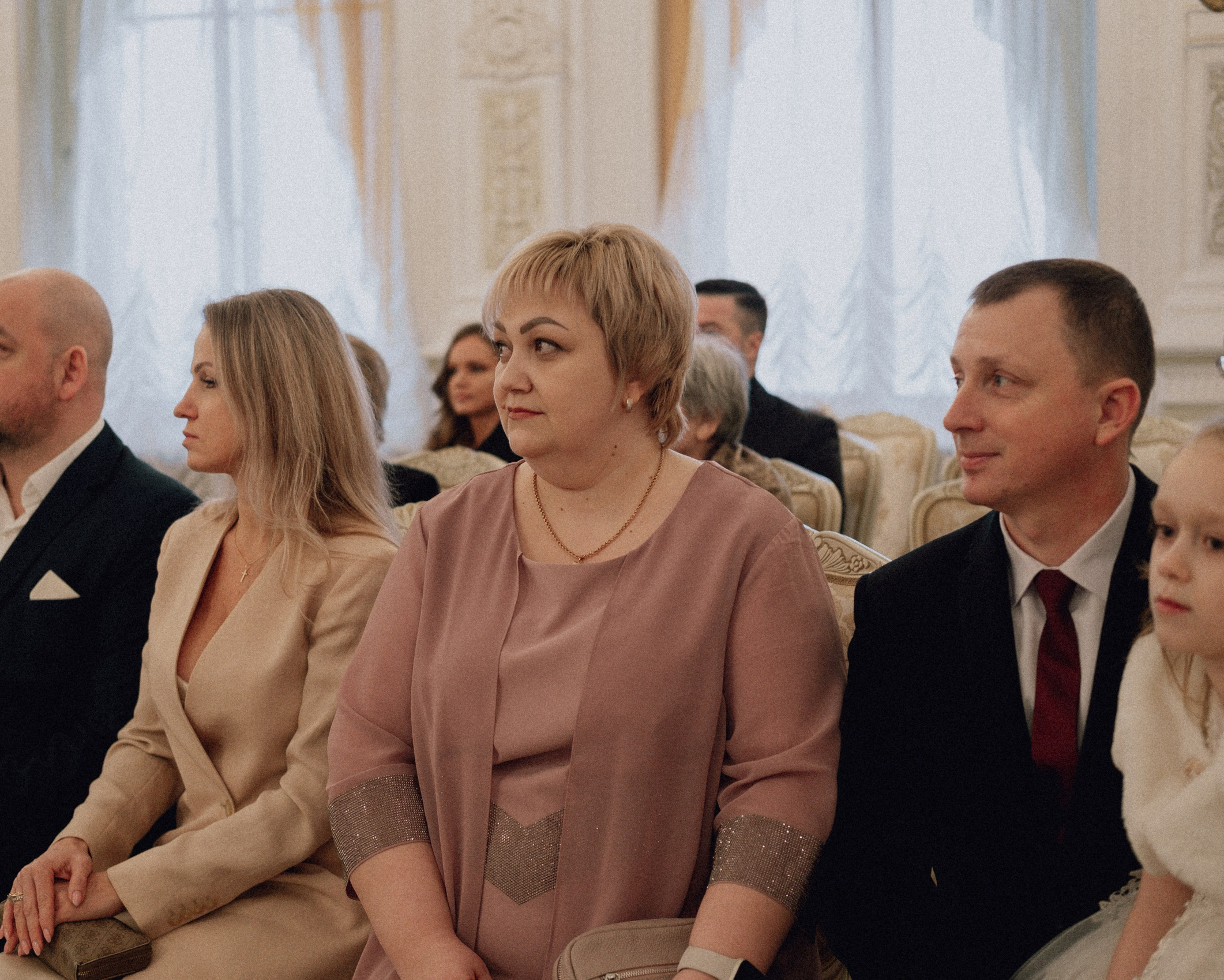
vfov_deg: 25.4
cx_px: 523
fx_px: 2174
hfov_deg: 31.4
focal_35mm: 60
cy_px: 488
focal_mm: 35
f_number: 2.2
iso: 1000
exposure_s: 1/125
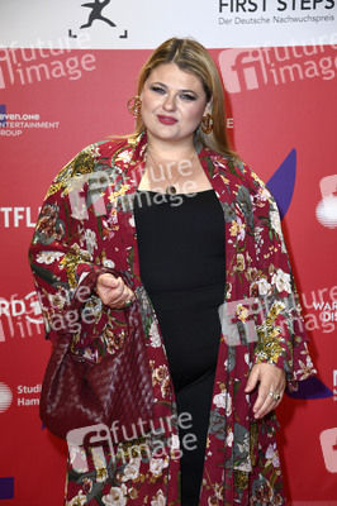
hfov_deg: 15.2
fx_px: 1266
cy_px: 253
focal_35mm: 90
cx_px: 168
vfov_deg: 22.6
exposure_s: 1/250
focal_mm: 90
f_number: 5.6
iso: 640
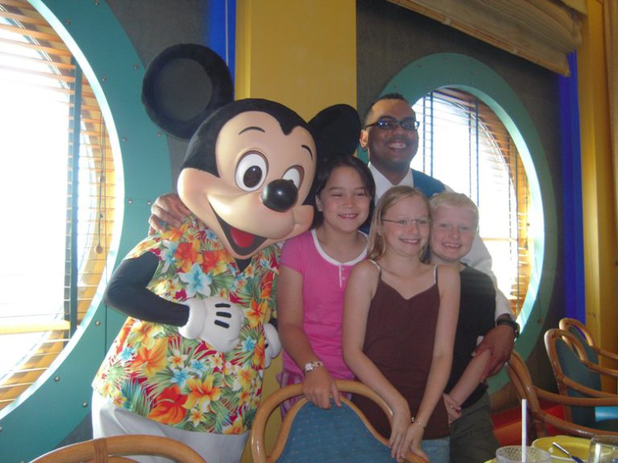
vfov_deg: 41.8
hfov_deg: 54.0
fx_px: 607
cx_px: 309
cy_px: 232
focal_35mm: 34
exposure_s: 1/40
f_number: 2.9
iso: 250
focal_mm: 6
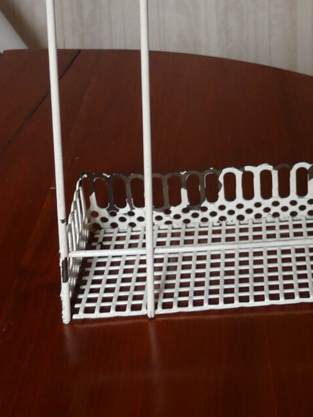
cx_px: 357
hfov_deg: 19.7
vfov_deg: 24.7
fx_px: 856
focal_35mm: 71
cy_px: -89
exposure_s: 1/30
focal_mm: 4.6
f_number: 2.8
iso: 125
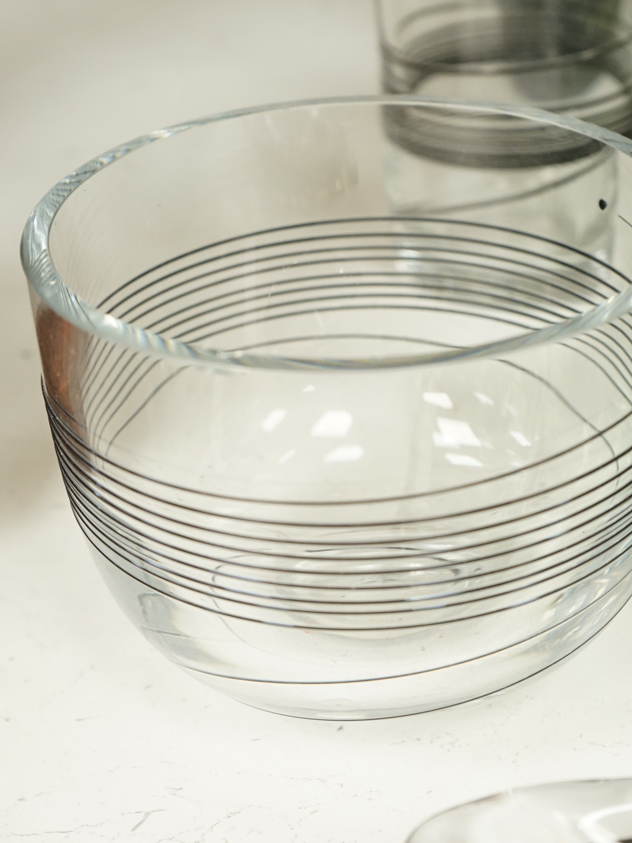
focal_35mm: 66
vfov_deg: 29.4
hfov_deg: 22.2
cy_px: 426
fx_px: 1606
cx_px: 412
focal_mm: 45
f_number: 5.6
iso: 2500
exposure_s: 1/100
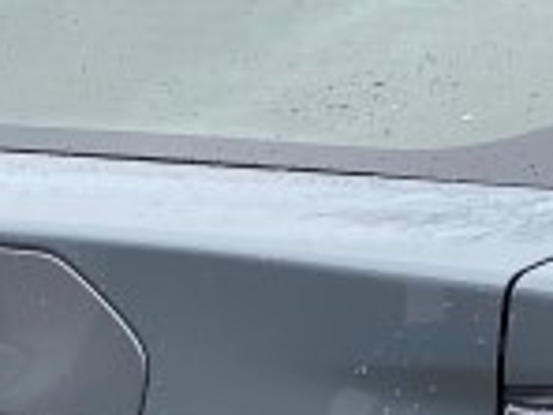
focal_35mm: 180
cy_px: 613
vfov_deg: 8.1
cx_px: 587
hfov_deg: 10.9
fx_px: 2876
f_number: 1.8
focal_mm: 4.25
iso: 32
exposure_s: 1/724
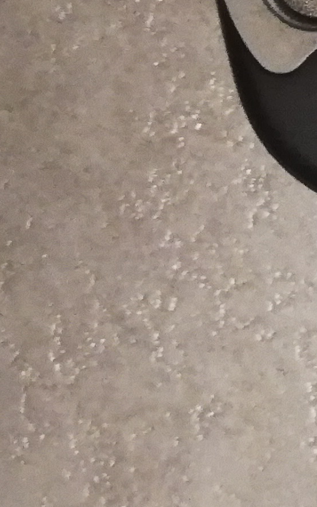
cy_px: 108
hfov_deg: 7.5
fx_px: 1977
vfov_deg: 14.5
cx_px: 1084
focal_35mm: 143
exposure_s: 1/25
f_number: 2.2
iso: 400
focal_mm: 3.81
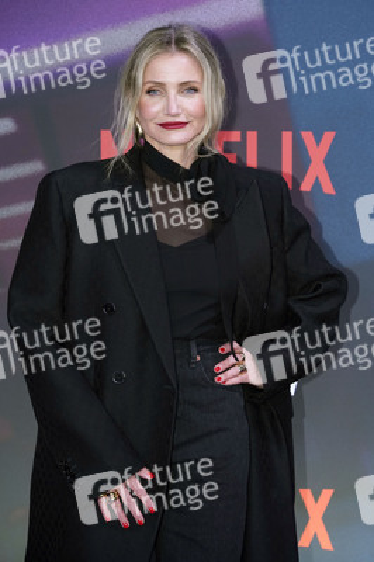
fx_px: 2076
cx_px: 187
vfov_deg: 15.4
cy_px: 281
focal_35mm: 133
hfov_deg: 10.3
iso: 1000
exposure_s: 1/160
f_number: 5.6
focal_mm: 133
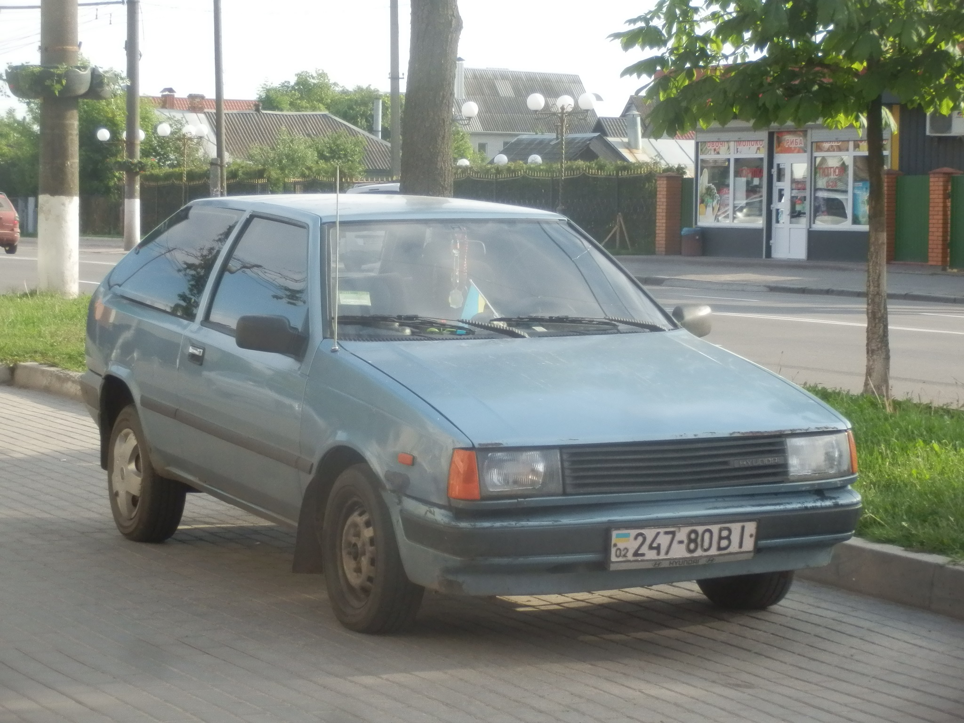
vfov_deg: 15.1
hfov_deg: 20.0
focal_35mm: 98
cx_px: 482
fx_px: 2729
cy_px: 362
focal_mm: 17.4
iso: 400
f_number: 5.2
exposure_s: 1/500
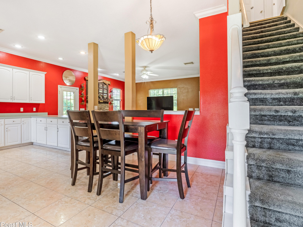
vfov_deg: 69.9
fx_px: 162
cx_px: 134
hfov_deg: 85.7
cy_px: 117
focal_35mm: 19
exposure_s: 1/100
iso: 250
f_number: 9
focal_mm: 11
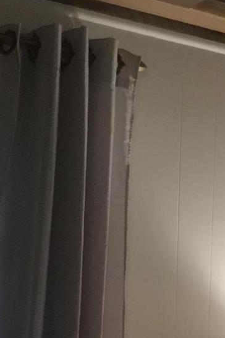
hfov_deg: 11.2
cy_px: 513
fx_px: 1106
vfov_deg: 15.9
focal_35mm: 118
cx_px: 340
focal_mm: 3.3
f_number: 2.4
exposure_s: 1/30
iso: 40
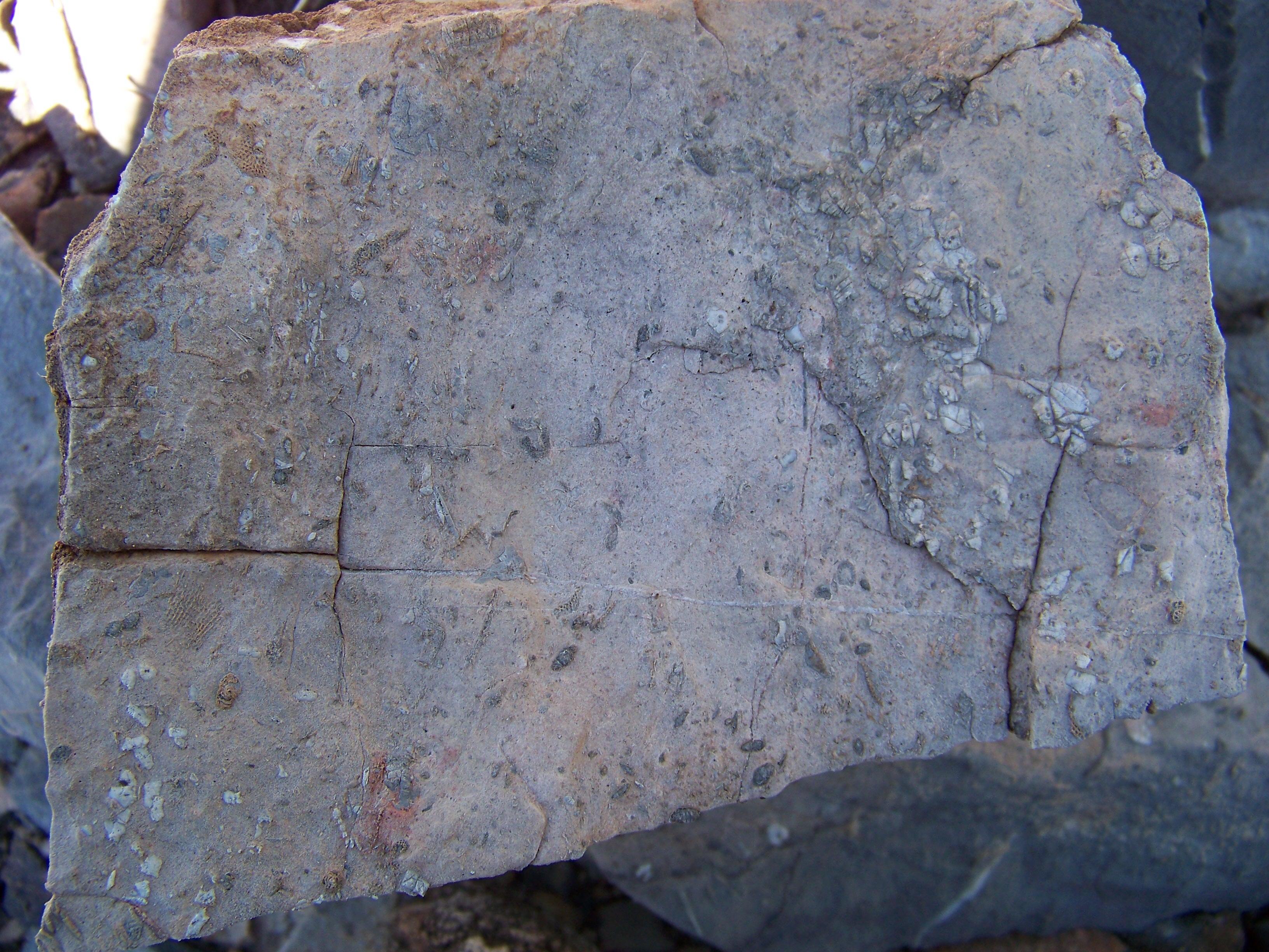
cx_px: 634
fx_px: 1320
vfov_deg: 39.7
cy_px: 476
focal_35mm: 36
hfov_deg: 51.4
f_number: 3.6
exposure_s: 1/160
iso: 100
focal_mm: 5.85
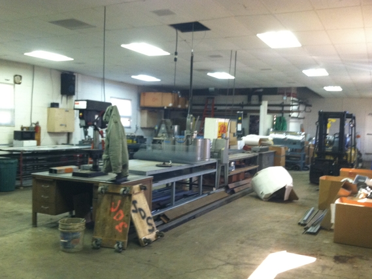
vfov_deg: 37.7
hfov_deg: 48.9
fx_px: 408
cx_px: 176
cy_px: 148
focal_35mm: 38
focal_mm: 3.85
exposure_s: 1/17
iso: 200
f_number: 2.8
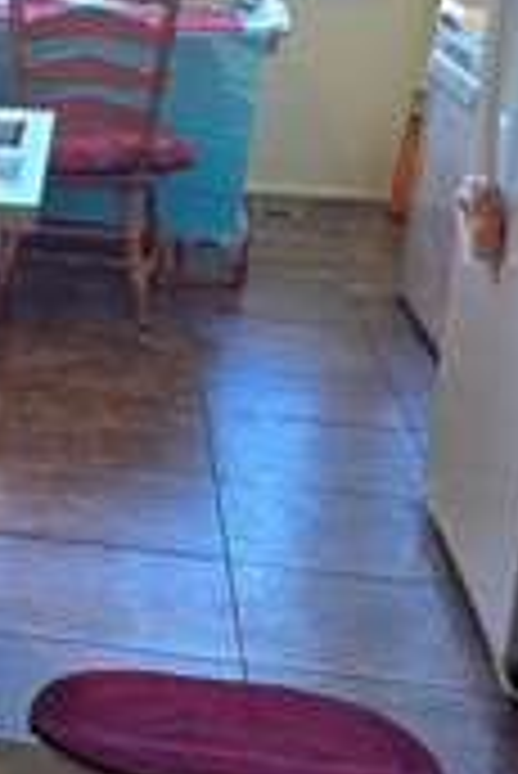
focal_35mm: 89
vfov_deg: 22.8
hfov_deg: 13.8
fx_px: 1917
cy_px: 320
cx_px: -401
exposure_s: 1/120
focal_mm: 6.3
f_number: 1.7
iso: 80
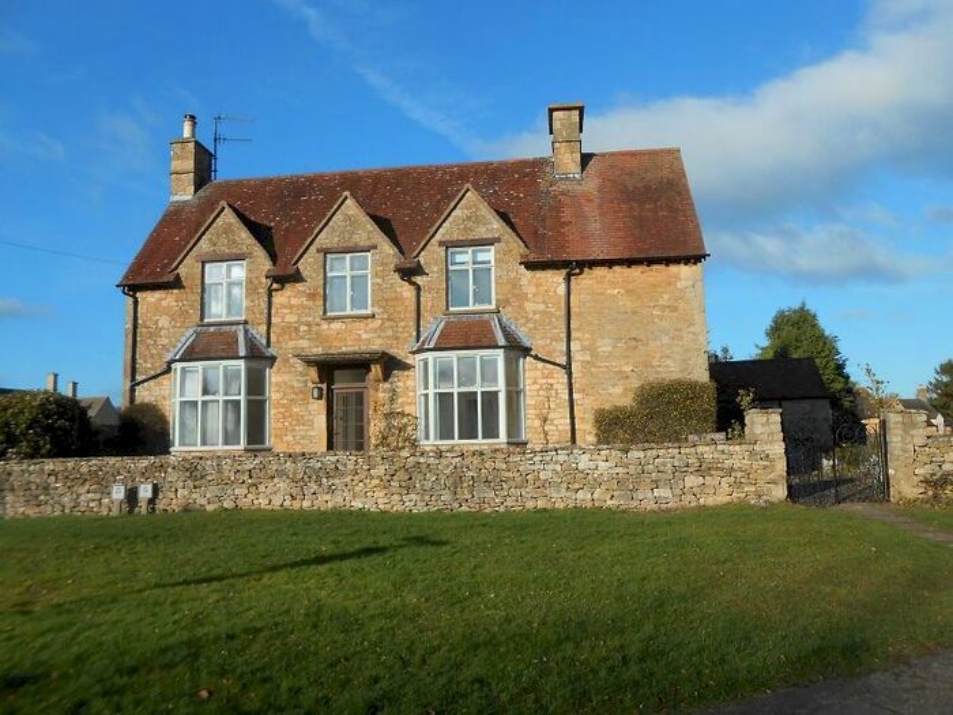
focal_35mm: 26
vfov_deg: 53.1
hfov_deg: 67.3
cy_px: 358
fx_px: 716
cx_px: 476
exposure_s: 1/1000
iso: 80
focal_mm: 4.6
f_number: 3.5
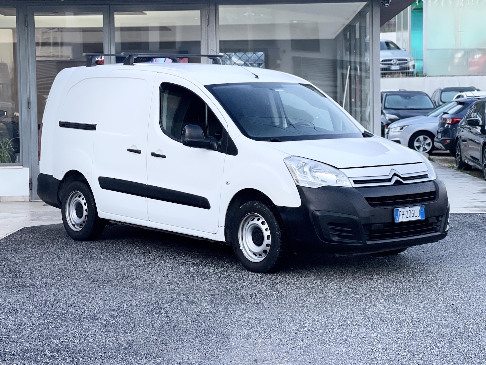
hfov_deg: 30.3
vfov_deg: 22.9
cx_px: 243
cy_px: 182
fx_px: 898
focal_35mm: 64
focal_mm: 7.5
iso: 125
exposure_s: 1/121
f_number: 2.2
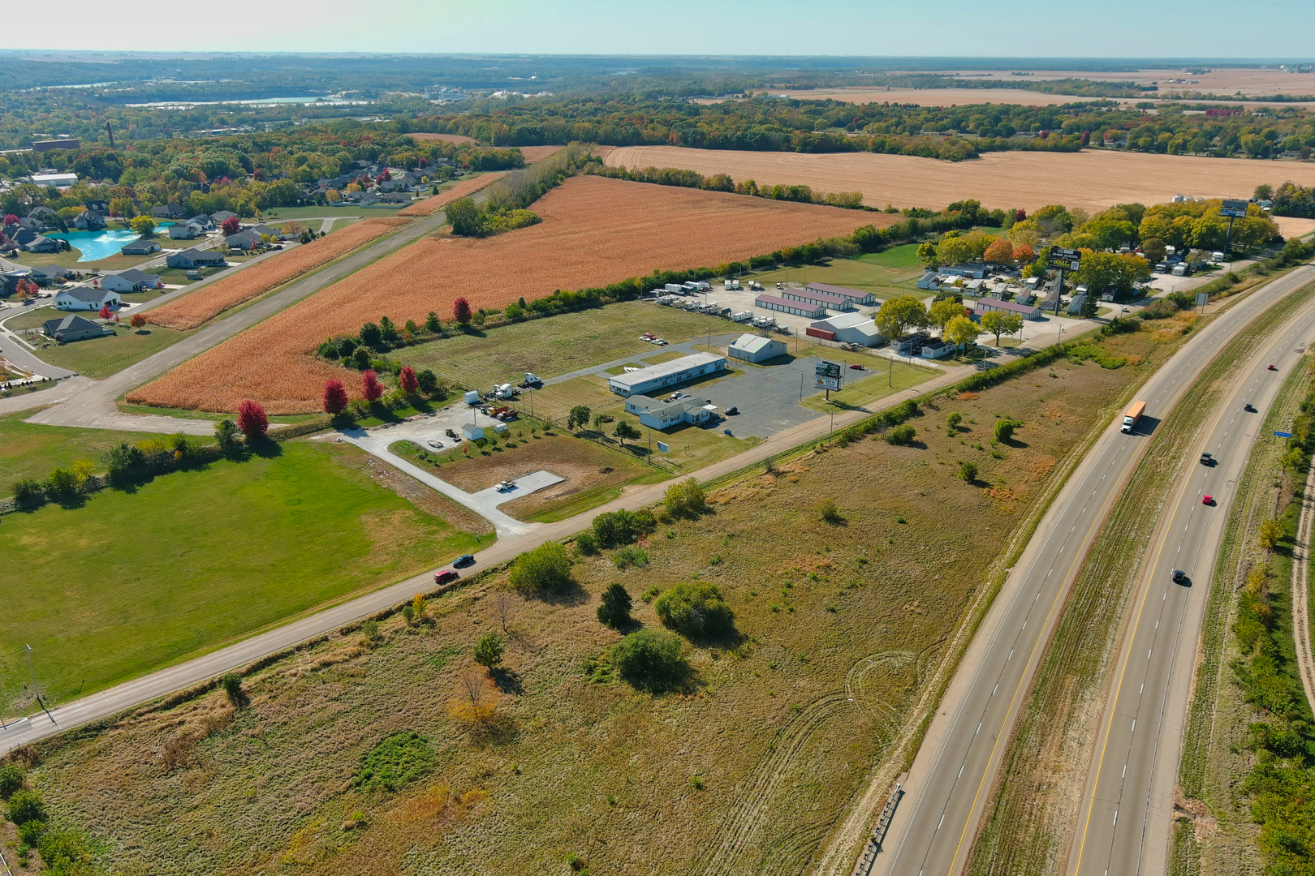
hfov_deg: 63.7
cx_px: 658
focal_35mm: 29
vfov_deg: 45.0
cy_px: 438
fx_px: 1059
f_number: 2.8
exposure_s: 1/1456
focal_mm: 10.6
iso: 105
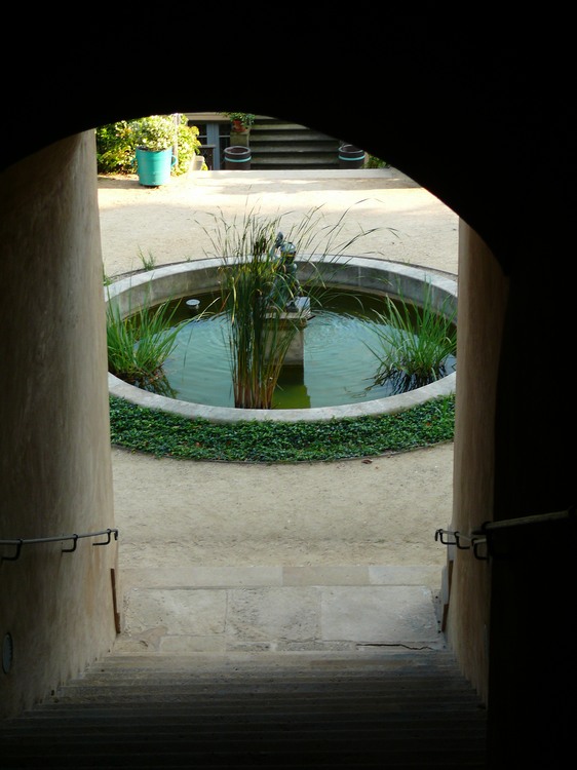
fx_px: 1534
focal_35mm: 69
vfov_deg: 28.2
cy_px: 385
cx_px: 288
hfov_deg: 21.3
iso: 100
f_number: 3.2
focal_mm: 14.6
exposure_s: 1/40
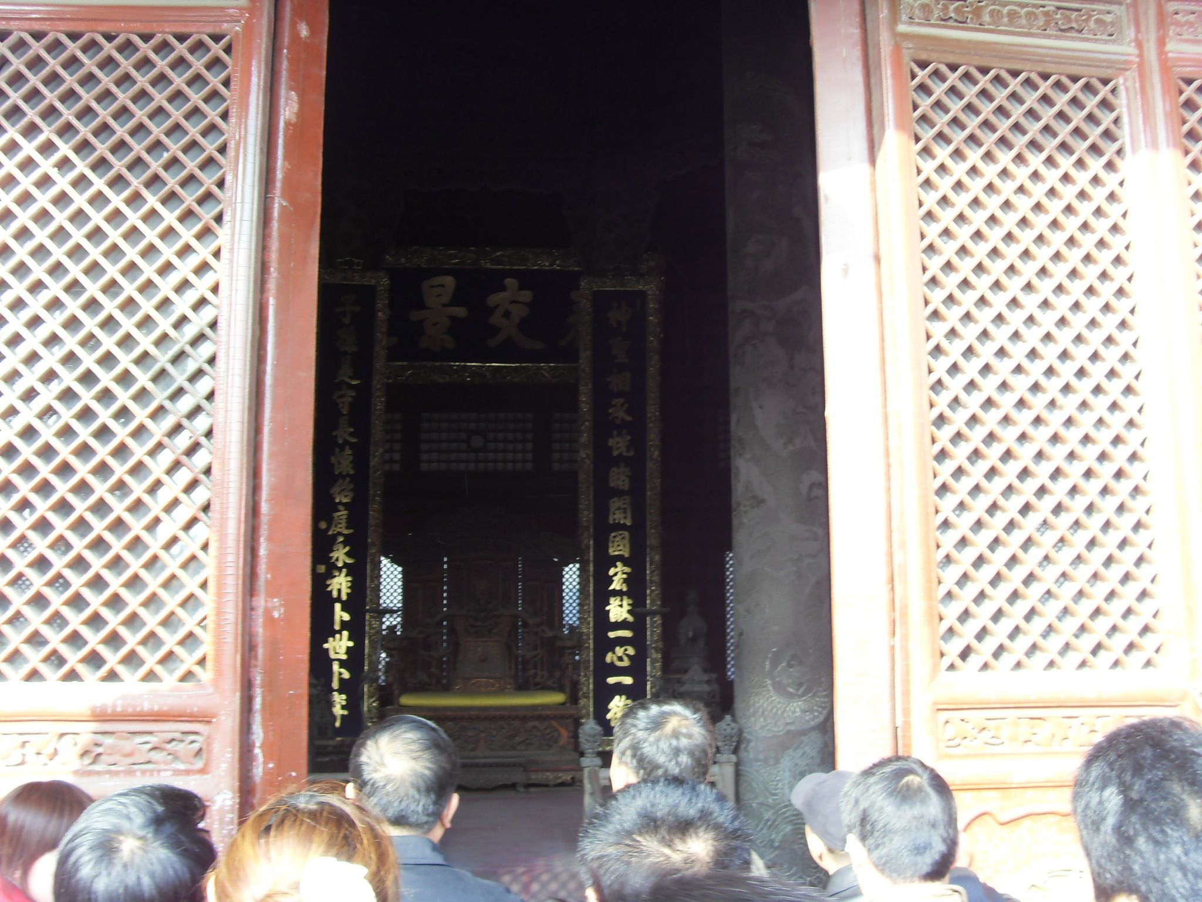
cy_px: 451
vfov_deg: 36.8
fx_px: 1354
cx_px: 601
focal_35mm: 39
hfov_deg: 47.9
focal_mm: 6.6
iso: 100
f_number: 3.5
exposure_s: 1/45
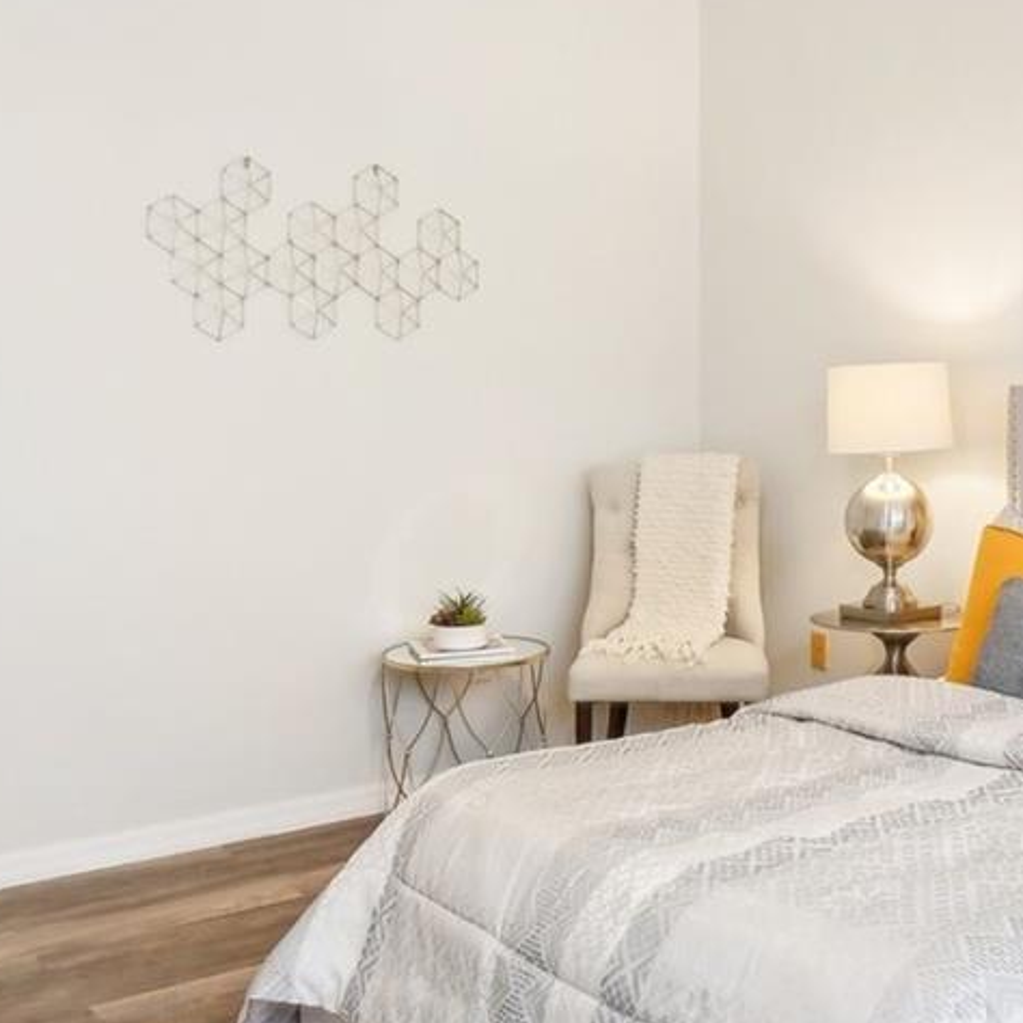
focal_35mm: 43
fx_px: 1438
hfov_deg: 38.7
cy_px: 434
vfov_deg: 39.1
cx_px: 693
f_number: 8
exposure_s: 1/10
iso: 400
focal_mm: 10
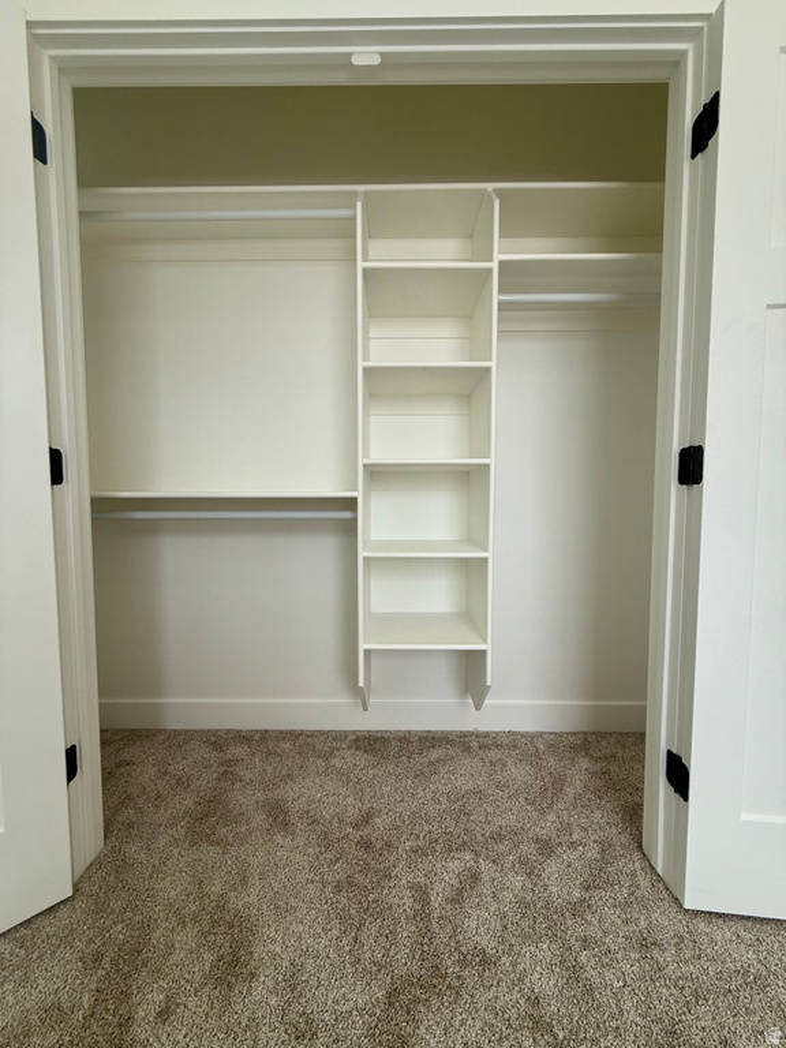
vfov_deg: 102.1
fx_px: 424
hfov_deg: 85.7
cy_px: 524
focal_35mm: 14
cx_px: 393
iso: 50
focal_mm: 2.22
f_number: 2.2
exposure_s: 1/127
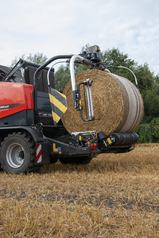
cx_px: 80
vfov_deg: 37.8
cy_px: 119
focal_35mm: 52
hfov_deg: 25.8
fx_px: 347
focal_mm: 35
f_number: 8
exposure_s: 1/640
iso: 800
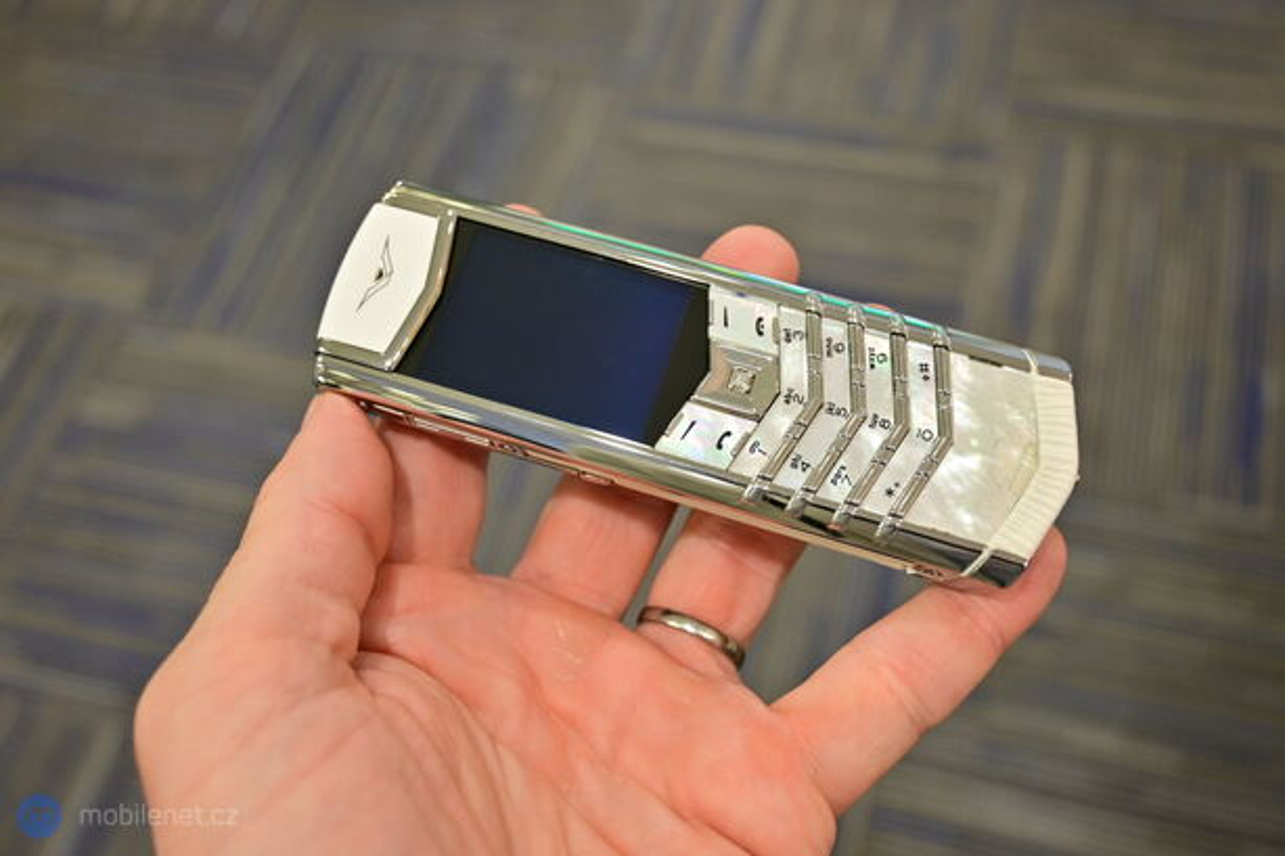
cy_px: 428
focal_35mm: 39
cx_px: 642
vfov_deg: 34.2
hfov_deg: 49.6
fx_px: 1392
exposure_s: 1/50
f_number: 4.5
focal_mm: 26
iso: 400
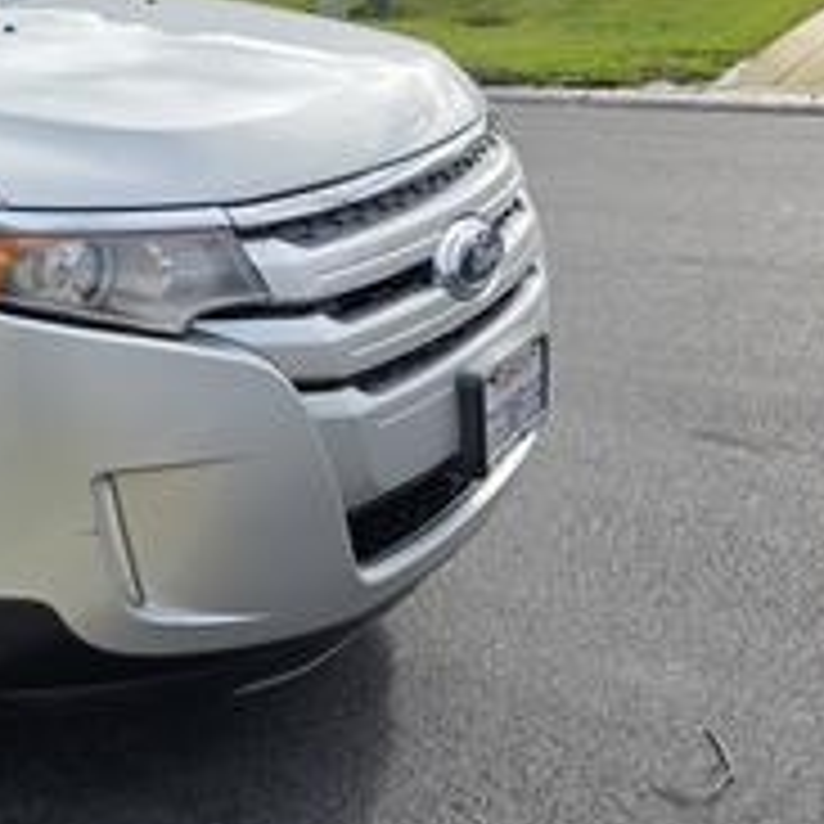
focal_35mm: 56
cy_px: 234
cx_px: -288
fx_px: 1508
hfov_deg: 25.6
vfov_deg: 30.2
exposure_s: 1/5778
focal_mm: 6.3
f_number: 1.7
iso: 80
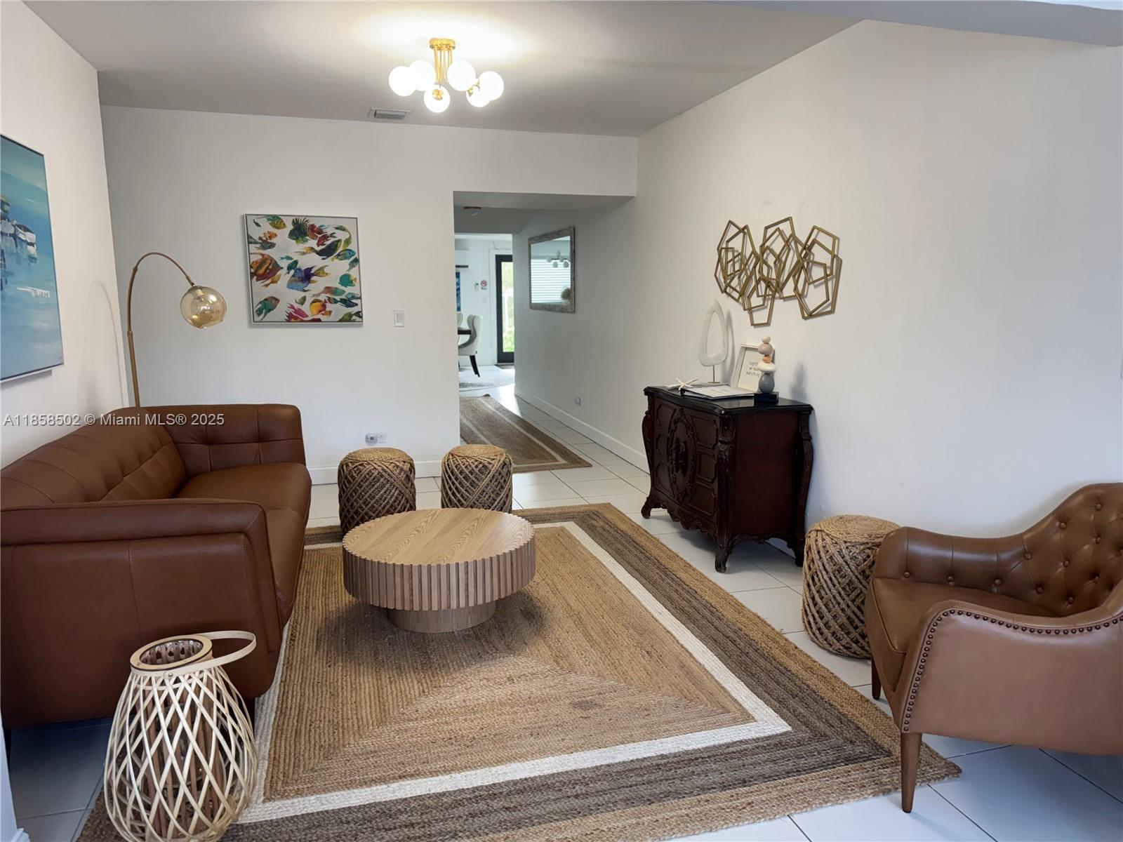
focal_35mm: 24
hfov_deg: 71.6
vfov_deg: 56.8
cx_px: 562
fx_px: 779
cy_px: 421
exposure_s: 1/120
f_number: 1.78
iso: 200
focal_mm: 6.76
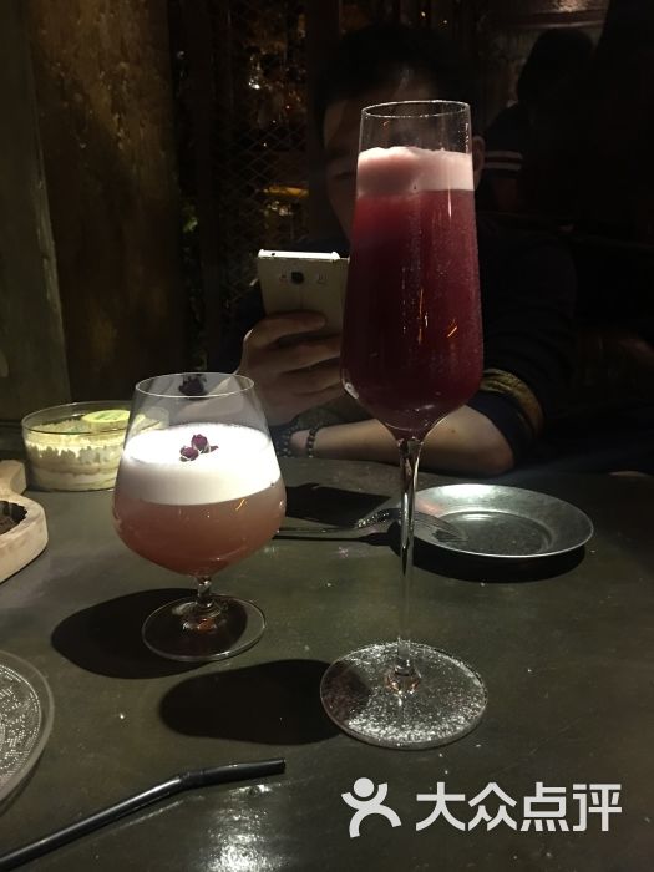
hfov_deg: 48.2
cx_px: 327
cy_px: 436
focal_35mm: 29
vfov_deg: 61.7
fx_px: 731
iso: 100
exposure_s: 1/4
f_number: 2.2
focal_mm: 4.15
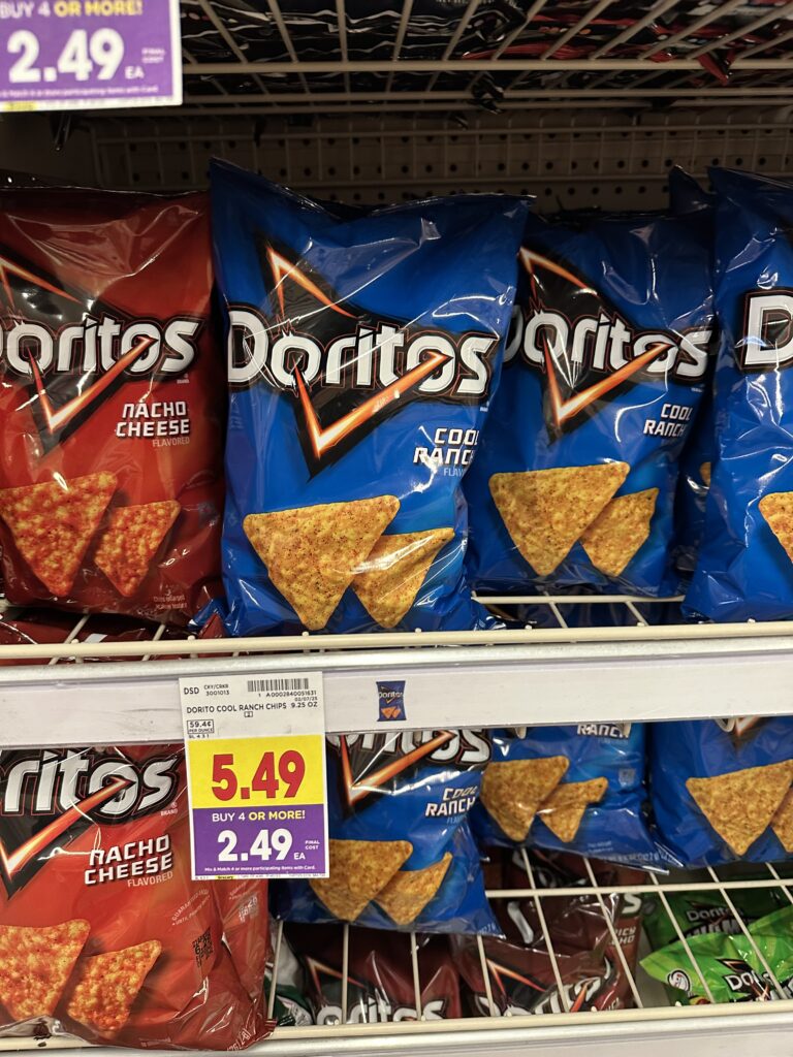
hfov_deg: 56.8
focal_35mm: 24
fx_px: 733
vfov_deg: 71.6
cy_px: 528
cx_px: 396
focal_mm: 6.86
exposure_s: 1/60
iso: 320
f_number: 1.78
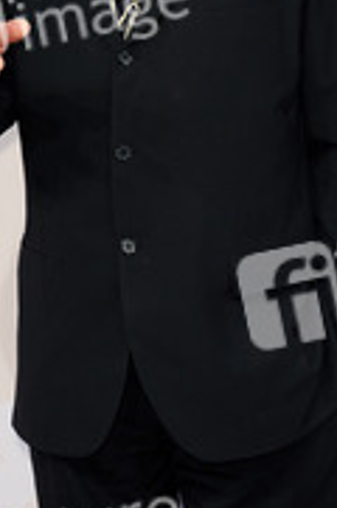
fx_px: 2805
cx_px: 126
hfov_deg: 6.9
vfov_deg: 10.3
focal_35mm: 199
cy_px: 143
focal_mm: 90
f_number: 5.6
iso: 1000
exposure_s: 1/160
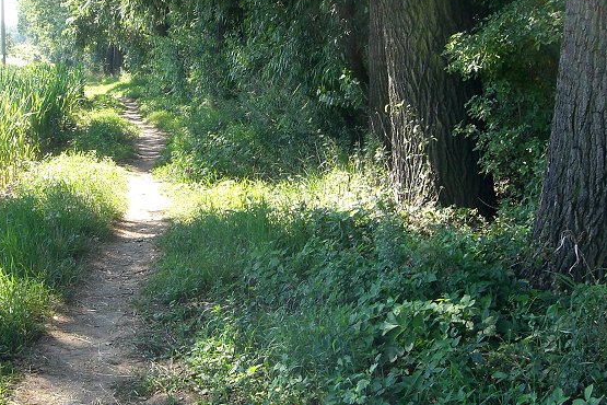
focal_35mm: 57
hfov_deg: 34.7
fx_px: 961
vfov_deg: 23.5
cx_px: 201
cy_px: 102
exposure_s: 1/80
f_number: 4.4
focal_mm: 6.3
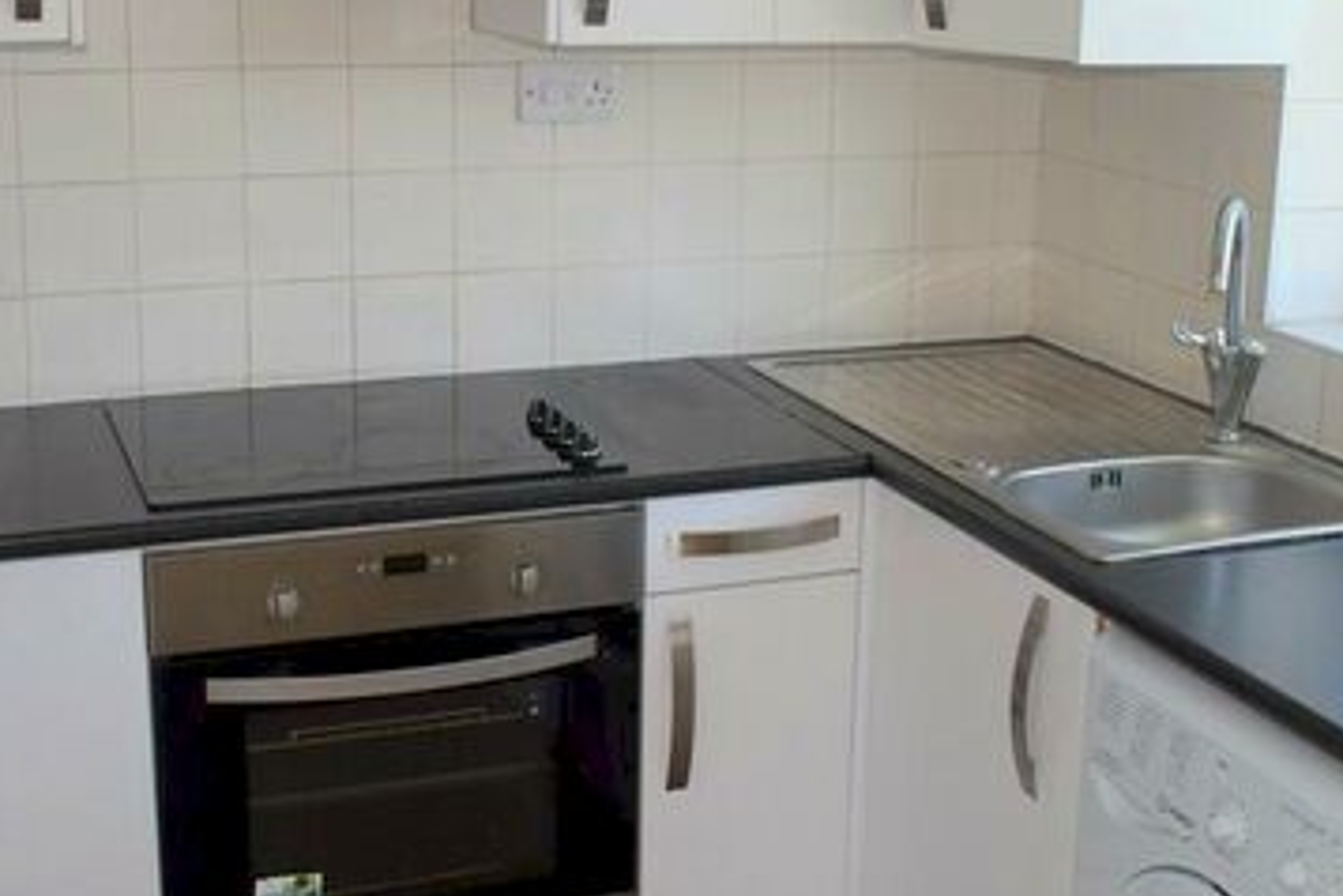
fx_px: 1977
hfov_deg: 37.5
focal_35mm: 53
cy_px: 367
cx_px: 741
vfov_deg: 25.5
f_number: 5.6
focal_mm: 18
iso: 360
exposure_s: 1/125
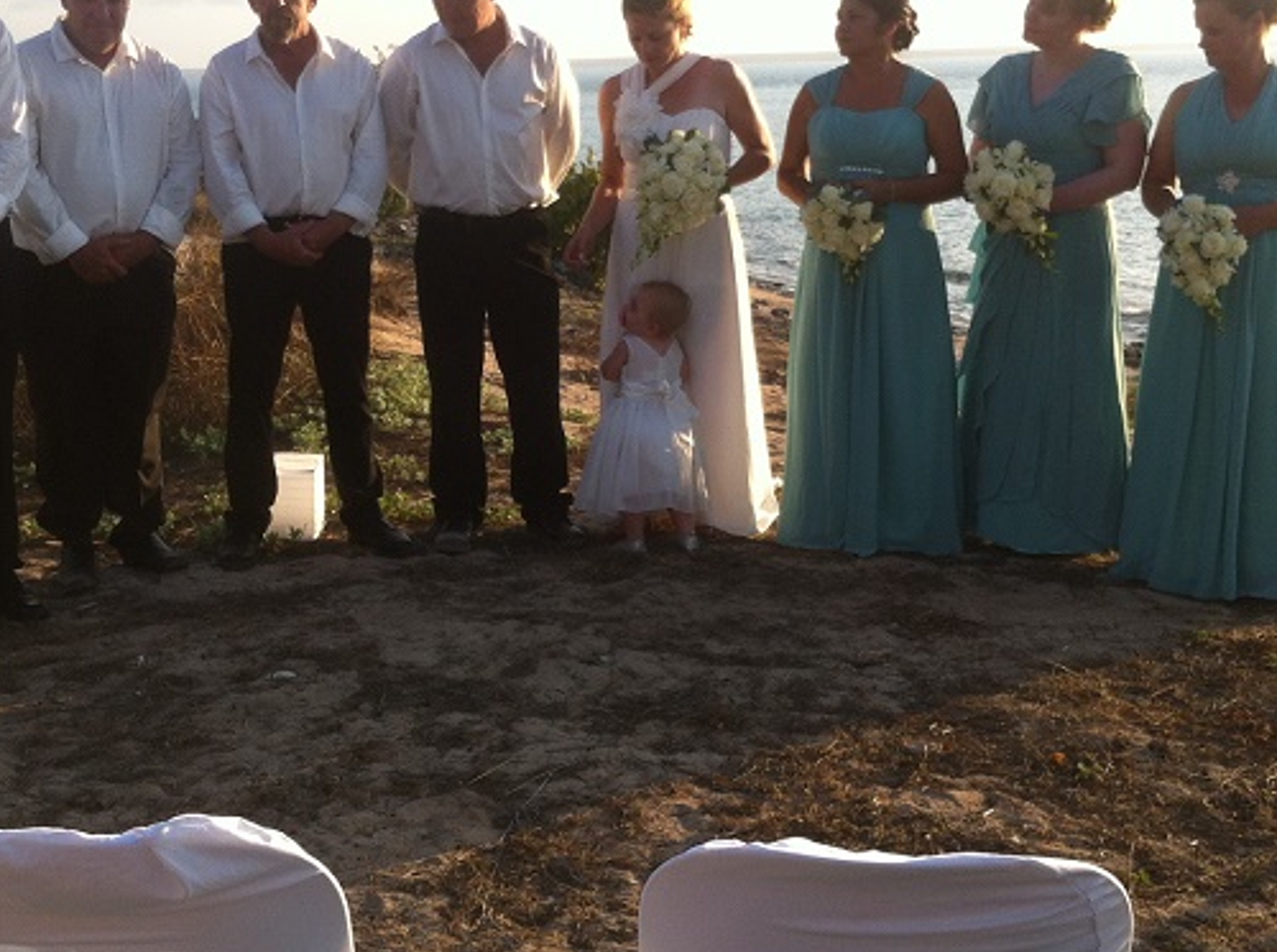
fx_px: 2025
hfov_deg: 34.9
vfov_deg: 26.4
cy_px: 378
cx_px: 525
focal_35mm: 55
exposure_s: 1/539
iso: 80
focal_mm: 3.85
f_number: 2.8
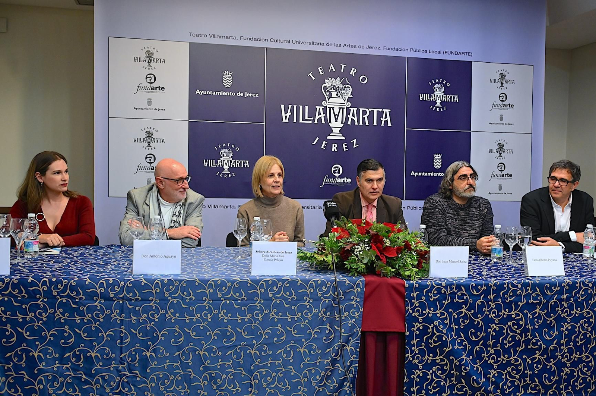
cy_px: 198
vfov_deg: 38.8
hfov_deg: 55.9
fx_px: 562
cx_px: 298
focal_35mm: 34
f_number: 4.5
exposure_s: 1/80
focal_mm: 34
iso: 3200
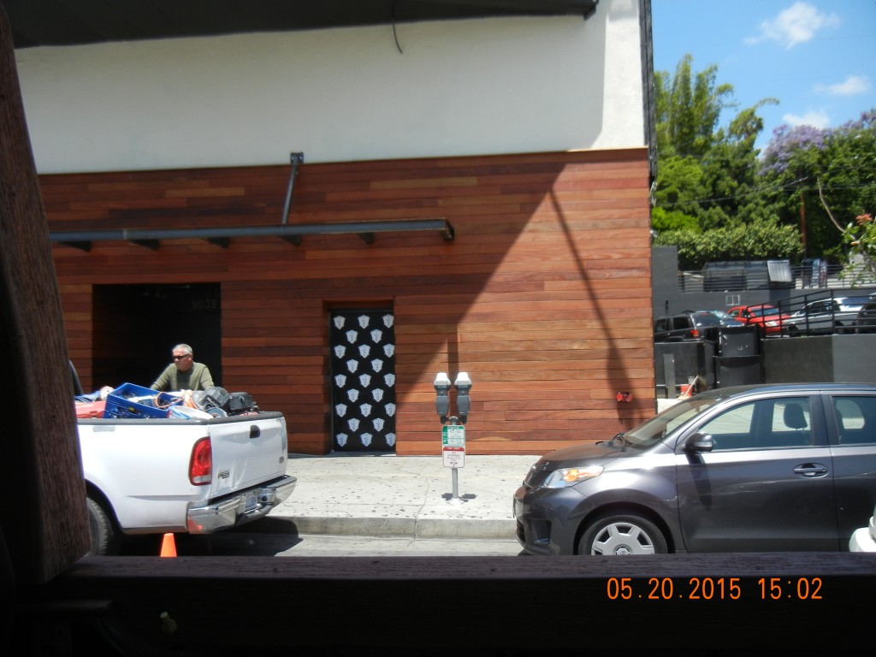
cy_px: 328
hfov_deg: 60.0
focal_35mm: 30
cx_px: 438
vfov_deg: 46.8
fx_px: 759
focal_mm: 5.4
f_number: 3.5
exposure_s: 1/930
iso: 160
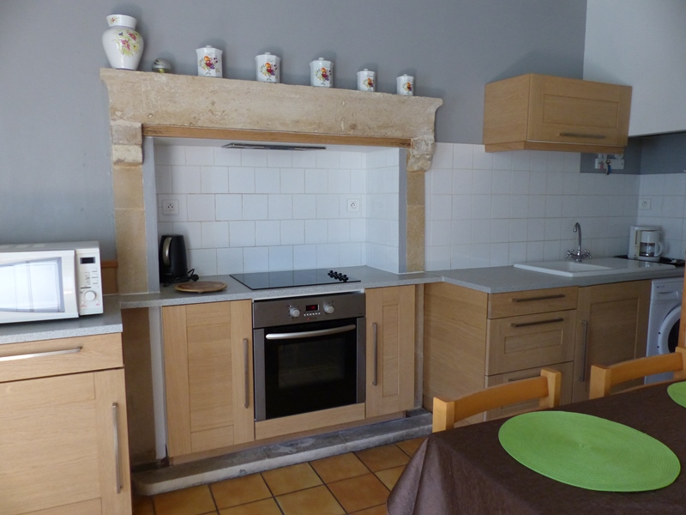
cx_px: 343
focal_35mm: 25
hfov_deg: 69.4
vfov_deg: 54.9
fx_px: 495
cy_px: 258
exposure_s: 1/60
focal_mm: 4.5
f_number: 2.8
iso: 250
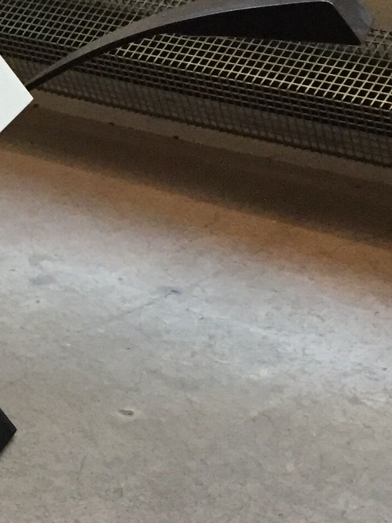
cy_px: 419
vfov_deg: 19.4
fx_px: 1510
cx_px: -157
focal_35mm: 100
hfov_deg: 14.0
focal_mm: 4.15
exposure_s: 1/20
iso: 250
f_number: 2.2
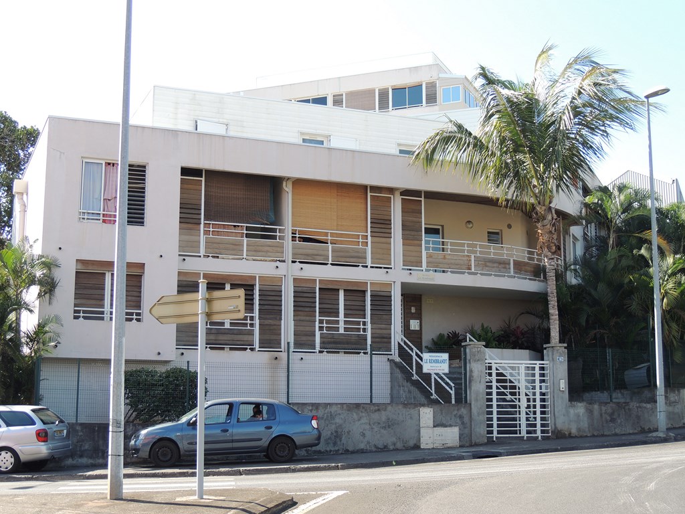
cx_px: 342
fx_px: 989
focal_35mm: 50
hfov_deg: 38.2
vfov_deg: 29.1
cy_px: 257
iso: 100
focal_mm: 8.9
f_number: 3.6
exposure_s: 1/250
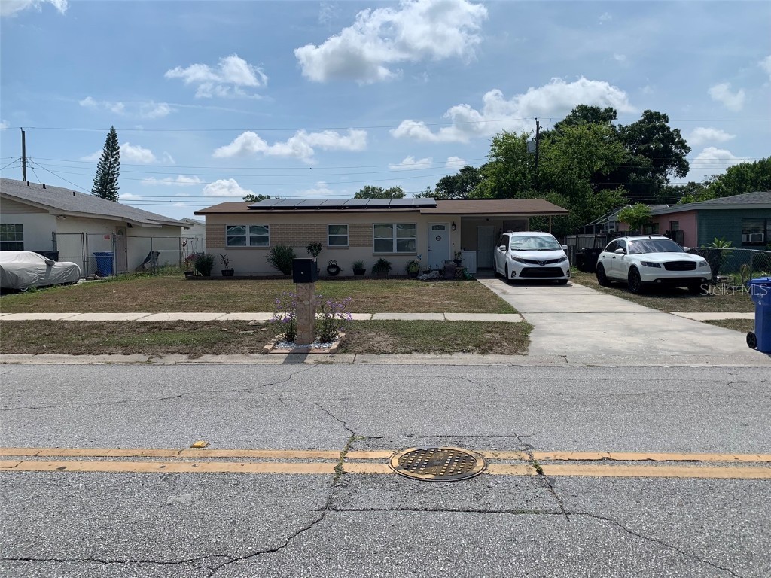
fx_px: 579
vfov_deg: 53.1
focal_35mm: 26
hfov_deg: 67.3
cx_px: 386
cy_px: 289
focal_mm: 4.25
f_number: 1.8
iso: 25
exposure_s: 1/5128
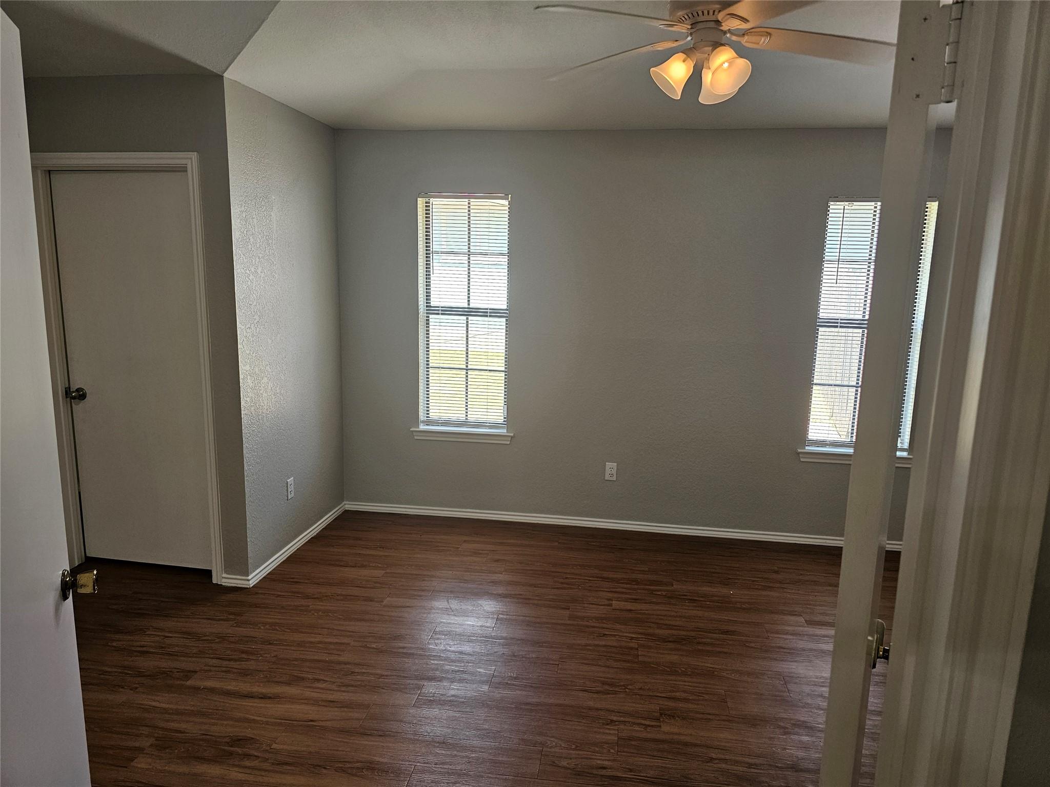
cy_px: 394
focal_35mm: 23
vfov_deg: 58.9
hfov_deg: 73.9
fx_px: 698
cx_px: 525
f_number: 1.7
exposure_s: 1/120
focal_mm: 6.3
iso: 160
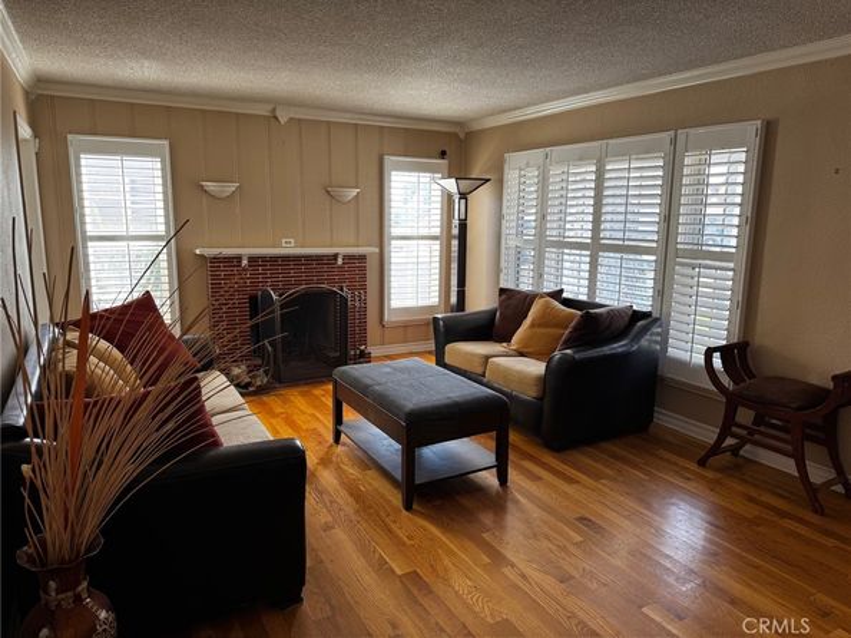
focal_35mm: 24
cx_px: 426
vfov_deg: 56.8
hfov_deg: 71.6
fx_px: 590
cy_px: 319
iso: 100
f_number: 1.78
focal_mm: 6.76
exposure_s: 1/121
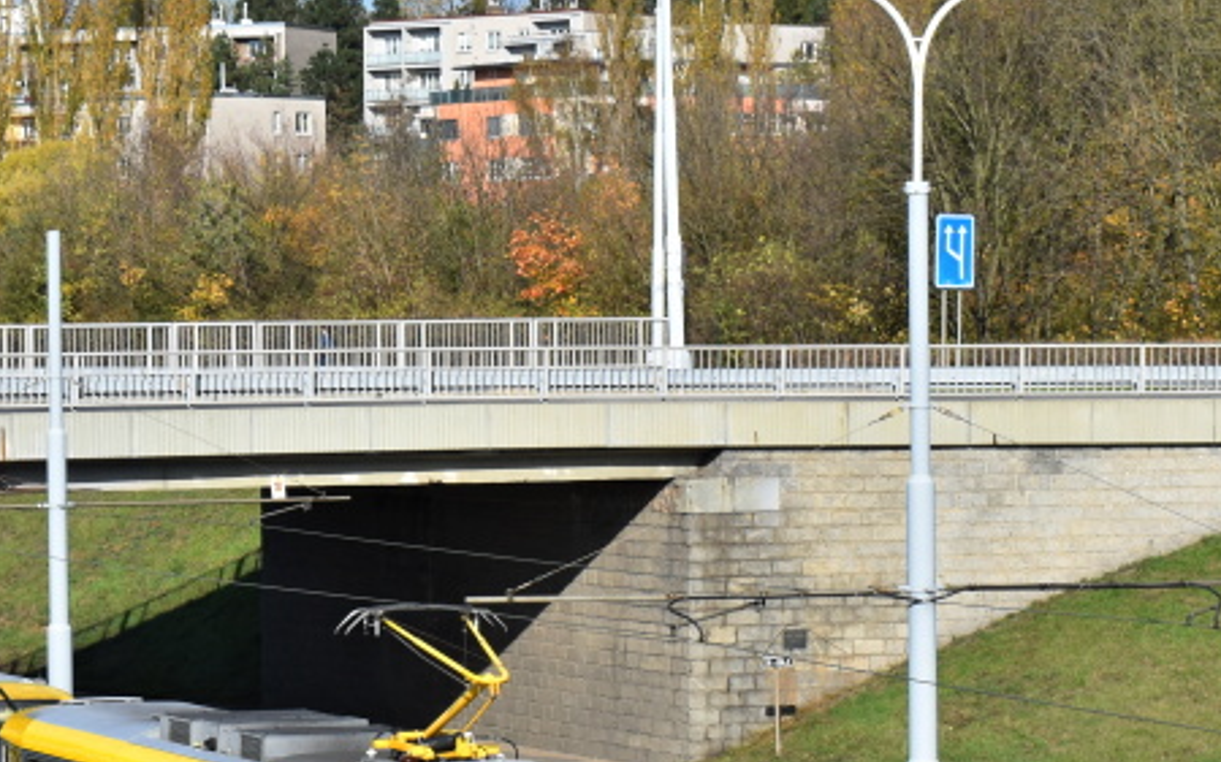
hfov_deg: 14.3
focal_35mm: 146
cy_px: 484
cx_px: 250
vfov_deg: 9.0
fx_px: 4857
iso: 200
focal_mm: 42
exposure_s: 1/400
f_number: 10
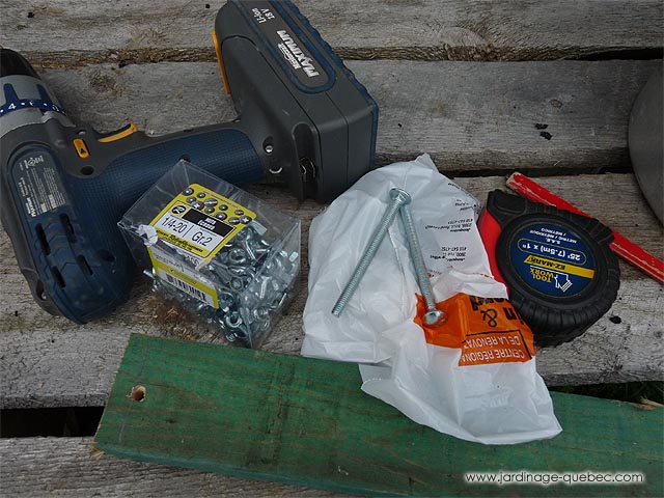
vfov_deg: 51.4
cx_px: 332
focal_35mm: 27
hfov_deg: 65.3
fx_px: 518
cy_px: 249
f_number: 4.5
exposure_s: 1/200
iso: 100
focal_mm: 4.8
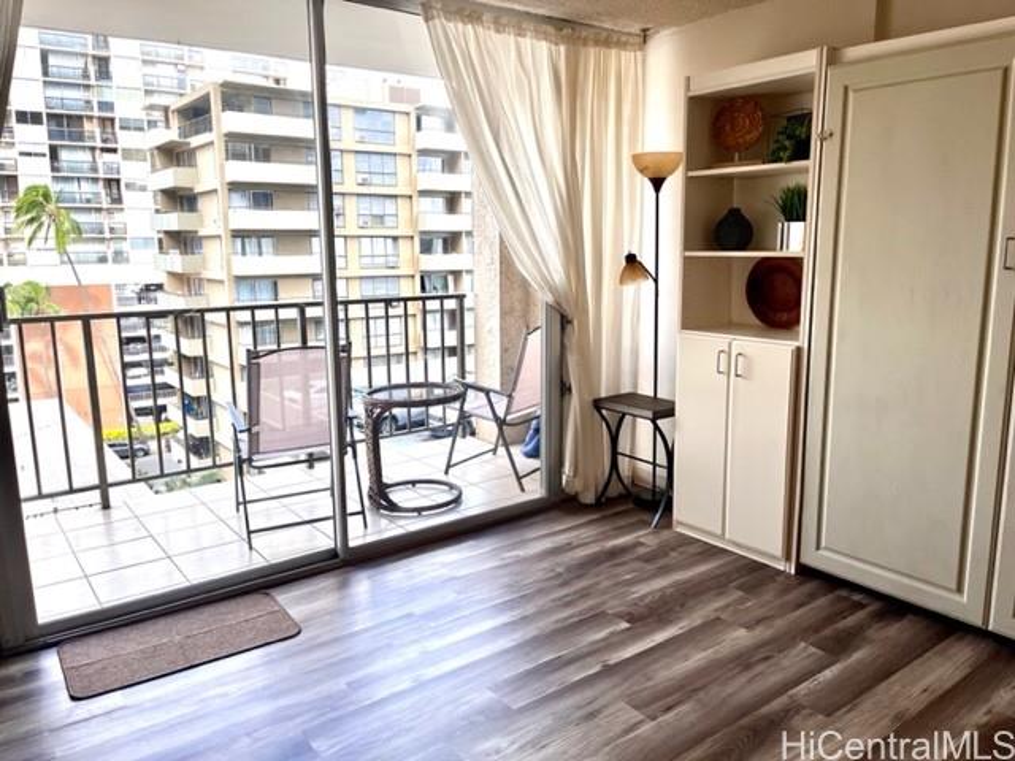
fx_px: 762
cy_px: 380
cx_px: 508
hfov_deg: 67.3
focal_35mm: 26
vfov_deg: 53.1
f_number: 1.6
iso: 50
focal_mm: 5.1
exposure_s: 1/351
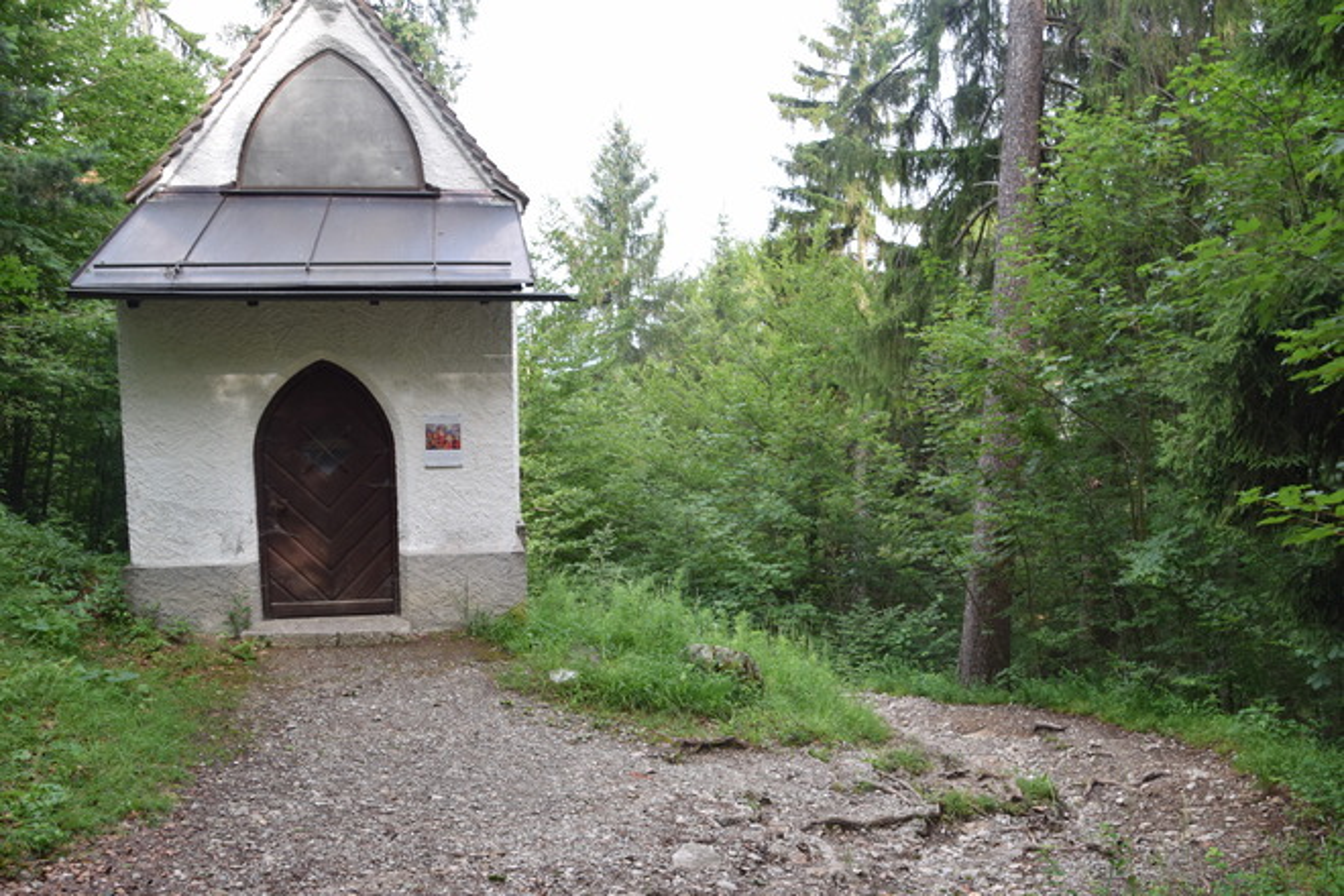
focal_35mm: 27
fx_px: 1008
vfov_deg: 47.9
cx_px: 672
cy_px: 448
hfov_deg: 67.4
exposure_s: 1/200
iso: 400
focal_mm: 18
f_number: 7.1
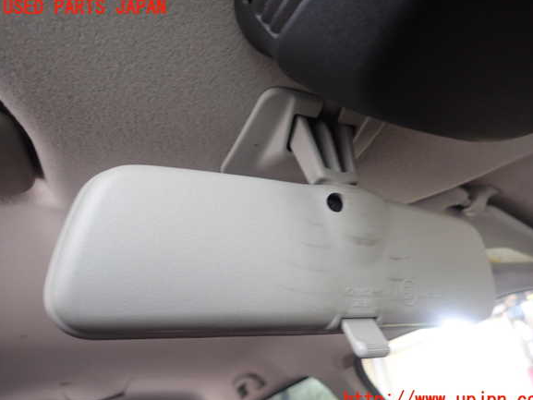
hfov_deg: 67.3
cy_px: 204
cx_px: 275
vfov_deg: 53.1
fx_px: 400
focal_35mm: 26
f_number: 2
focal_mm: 4.5
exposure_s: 1/30
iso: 250
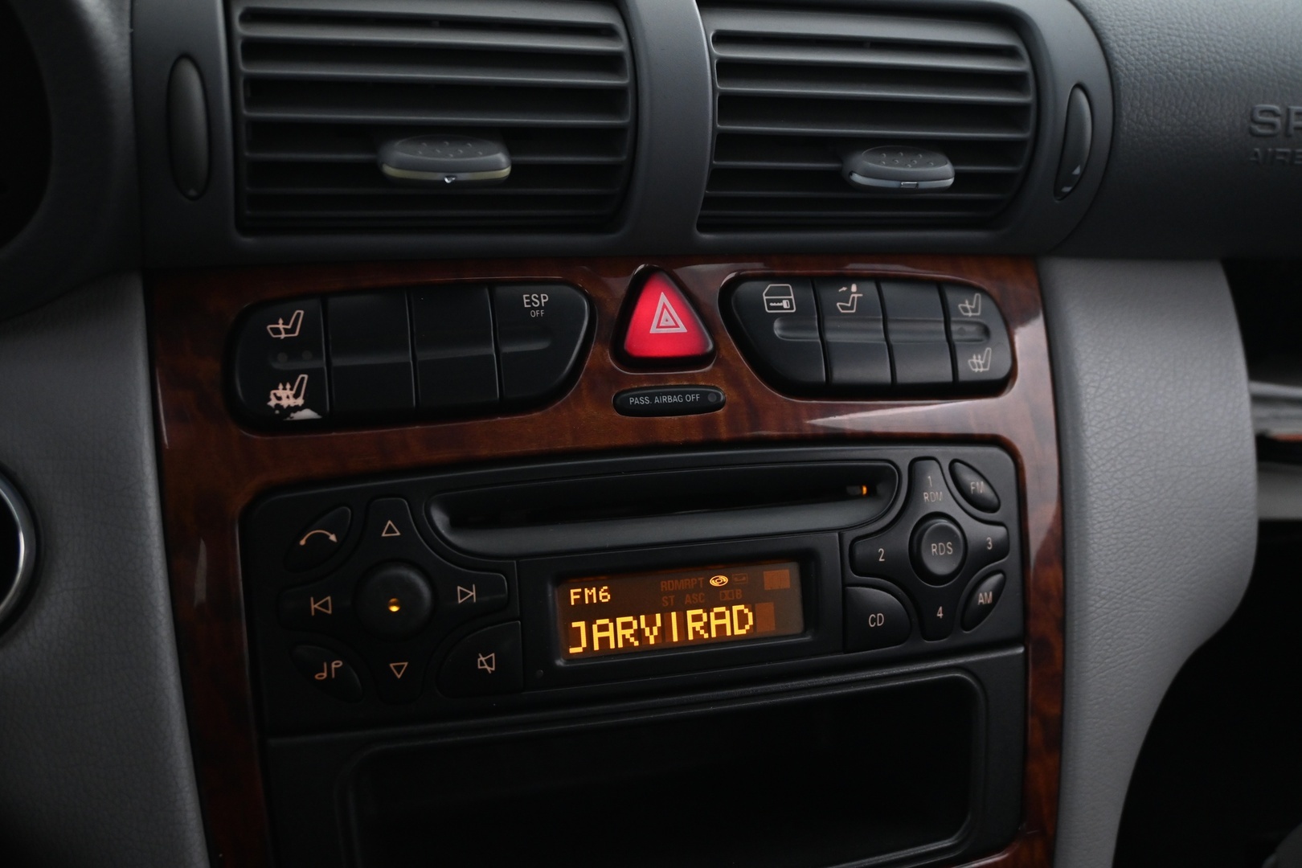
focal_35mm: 36
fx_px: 1302
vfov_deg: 36.9
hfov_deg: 53.1
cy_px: 434
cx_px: 651
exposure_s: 1/13
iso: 1600
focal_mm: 24
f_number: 4.2
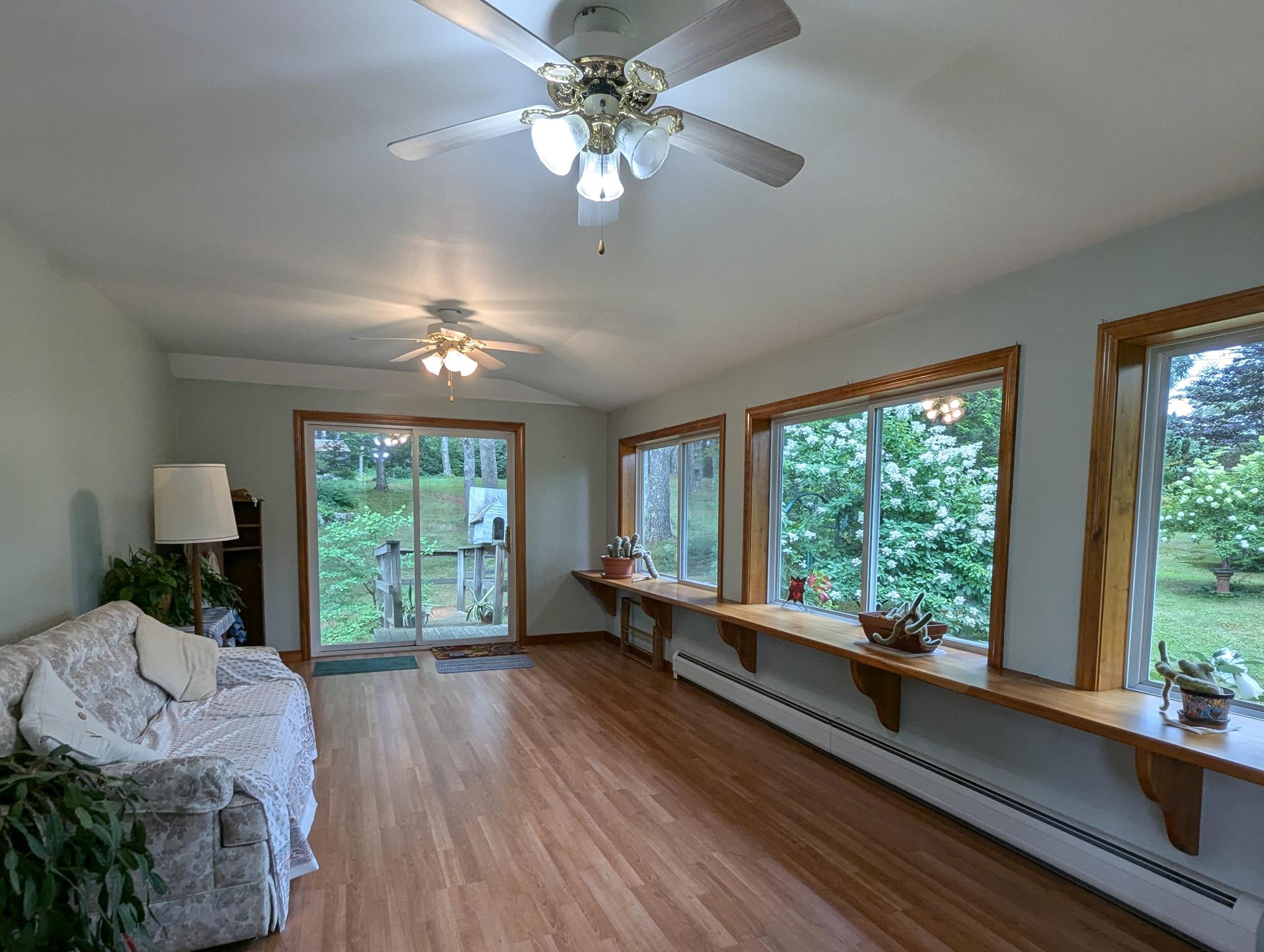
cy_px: 551
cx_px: 643
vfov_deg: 74.4
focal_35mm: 17
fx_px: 622
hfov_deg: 90.9
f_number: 2.2
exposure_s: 1/60
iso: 46
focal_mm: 1.95
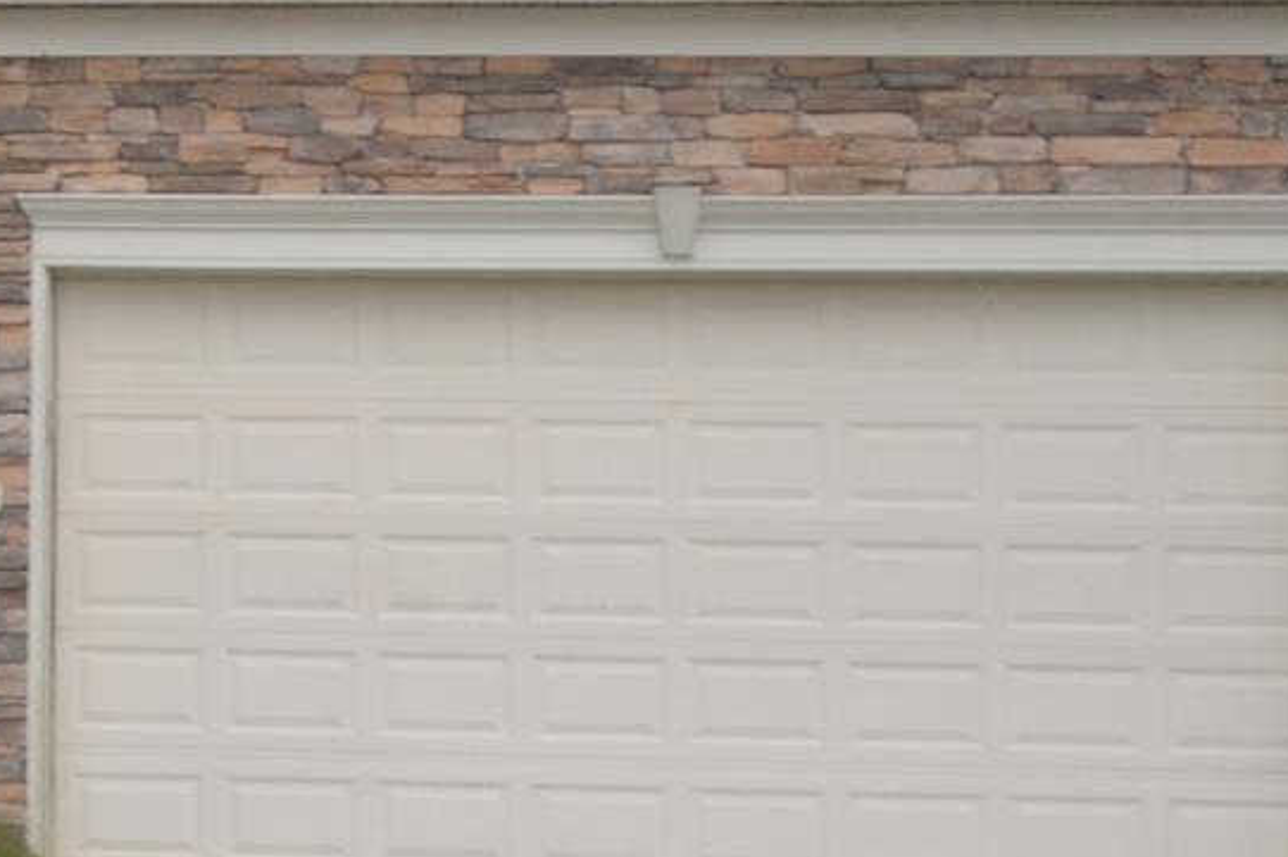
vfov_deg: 10.9
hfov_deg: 15.4
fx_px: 4469
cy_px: 101
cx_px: -526
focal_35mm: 125
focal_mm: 22
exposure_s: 1/100
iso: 400
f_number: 4
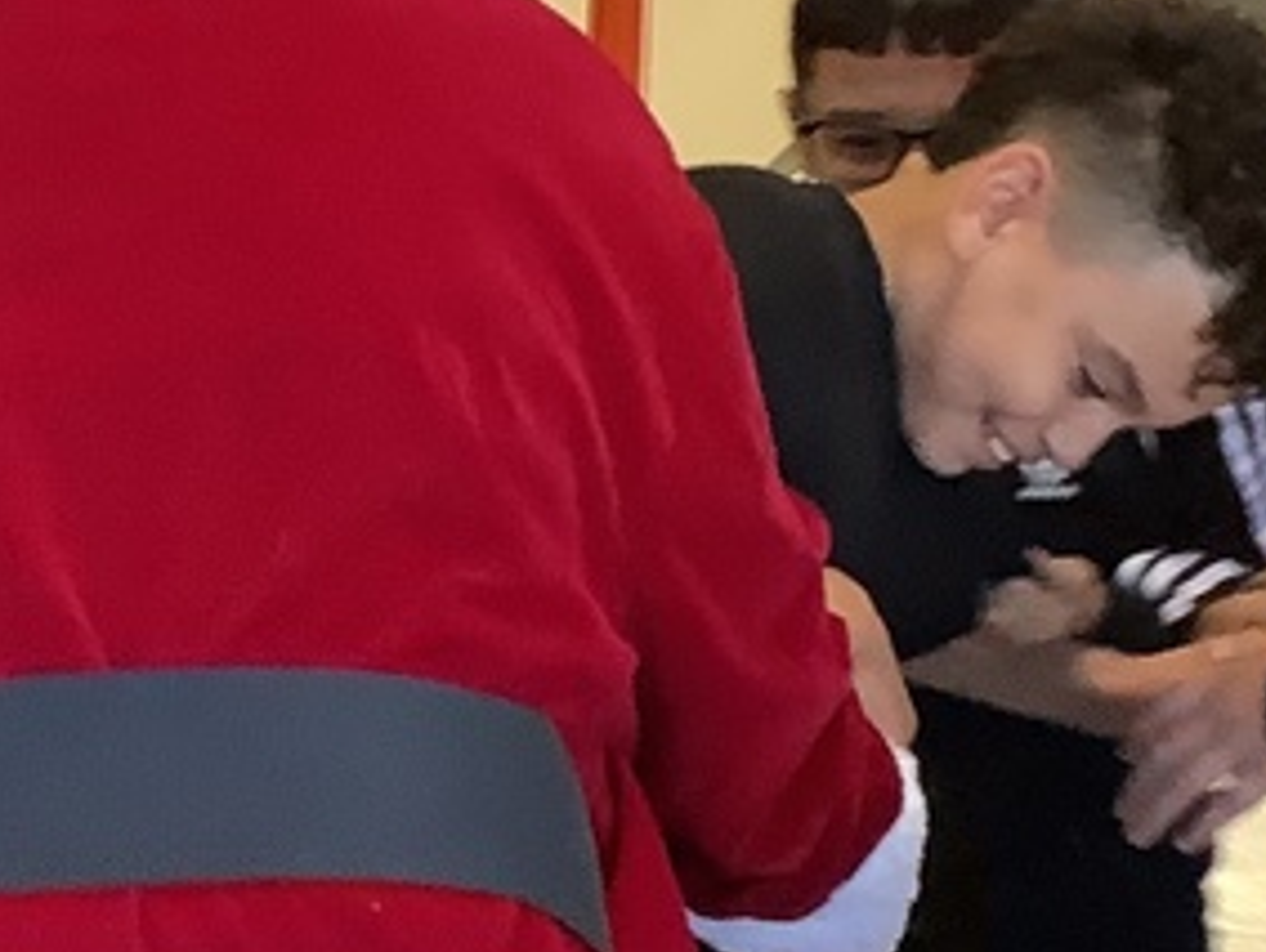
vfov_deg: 13.2
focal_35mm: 112
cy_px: 679
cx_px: 45
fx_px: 4101
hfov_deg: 17.2
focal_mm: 3.3
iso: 250
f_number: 2.4
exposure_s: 1/50
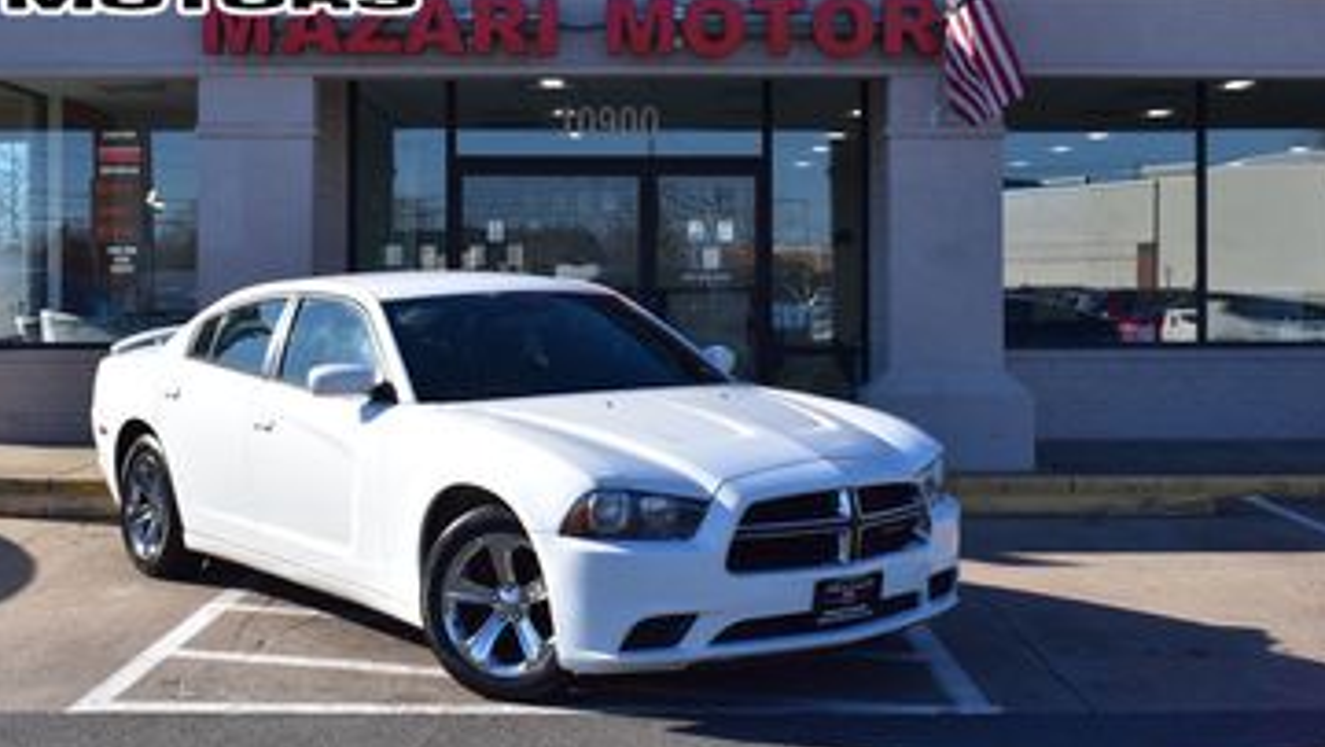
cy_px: 276
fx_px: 1778
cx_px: 666
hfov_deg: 40.9
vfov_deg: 23.7
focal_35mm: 51
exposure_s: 1/400
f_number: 11
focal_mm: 29
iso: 400
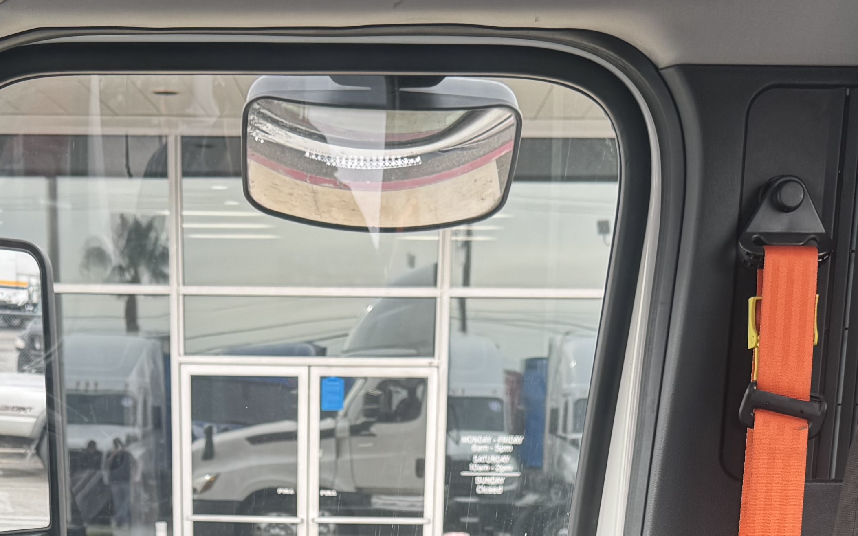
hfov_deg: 29.7
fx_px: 1613
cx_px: 318
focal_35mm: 69
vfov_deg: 16.9
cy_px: 830
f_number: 1.78
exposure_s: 1/121
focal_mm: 6.76
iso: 64
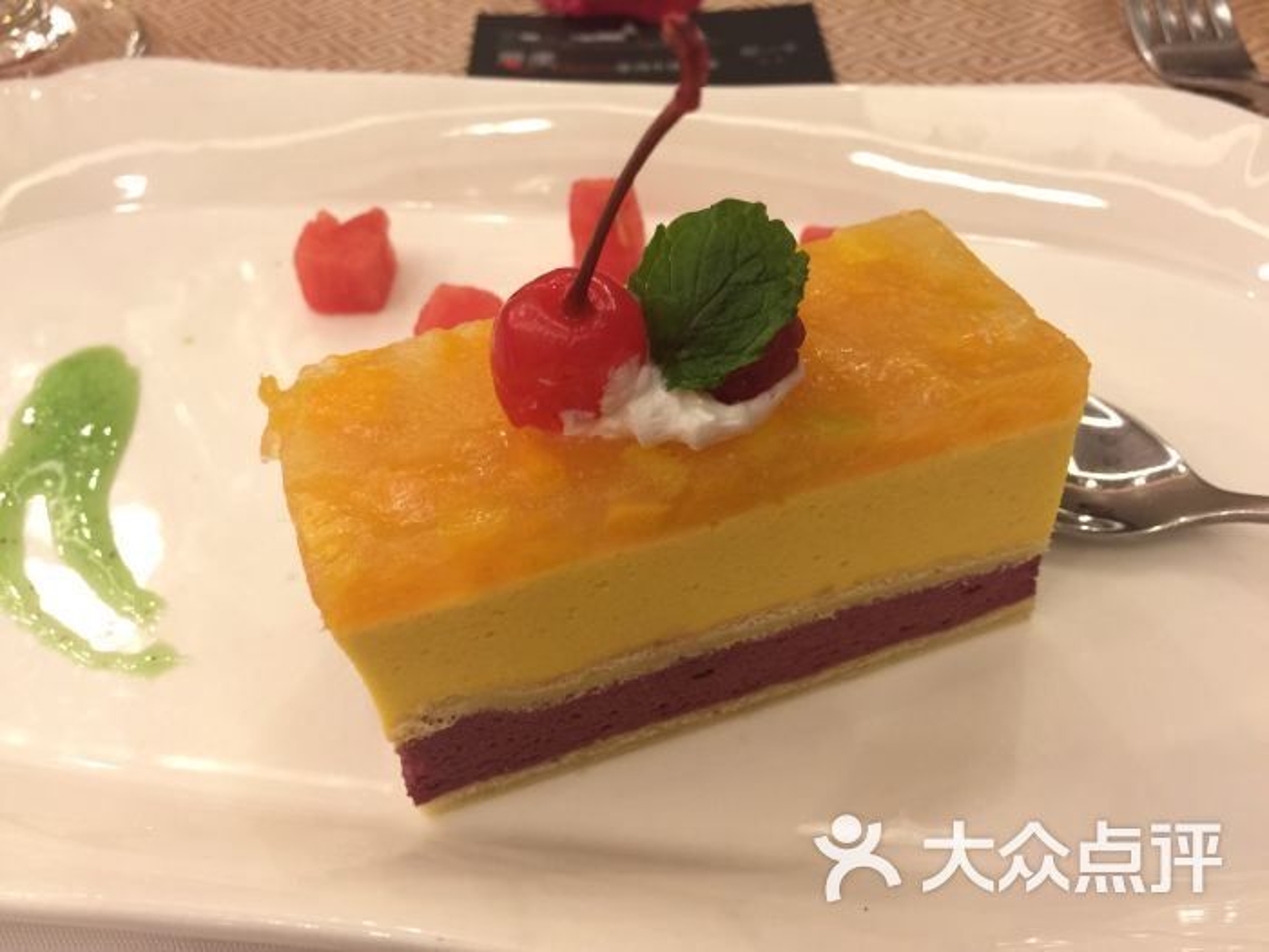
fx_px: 1063
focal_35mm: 29
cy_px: 476
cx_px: 634
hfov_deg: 61.7
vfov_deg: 48.2
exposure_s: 1/17
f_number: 2.2
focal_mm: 4.15
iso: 100
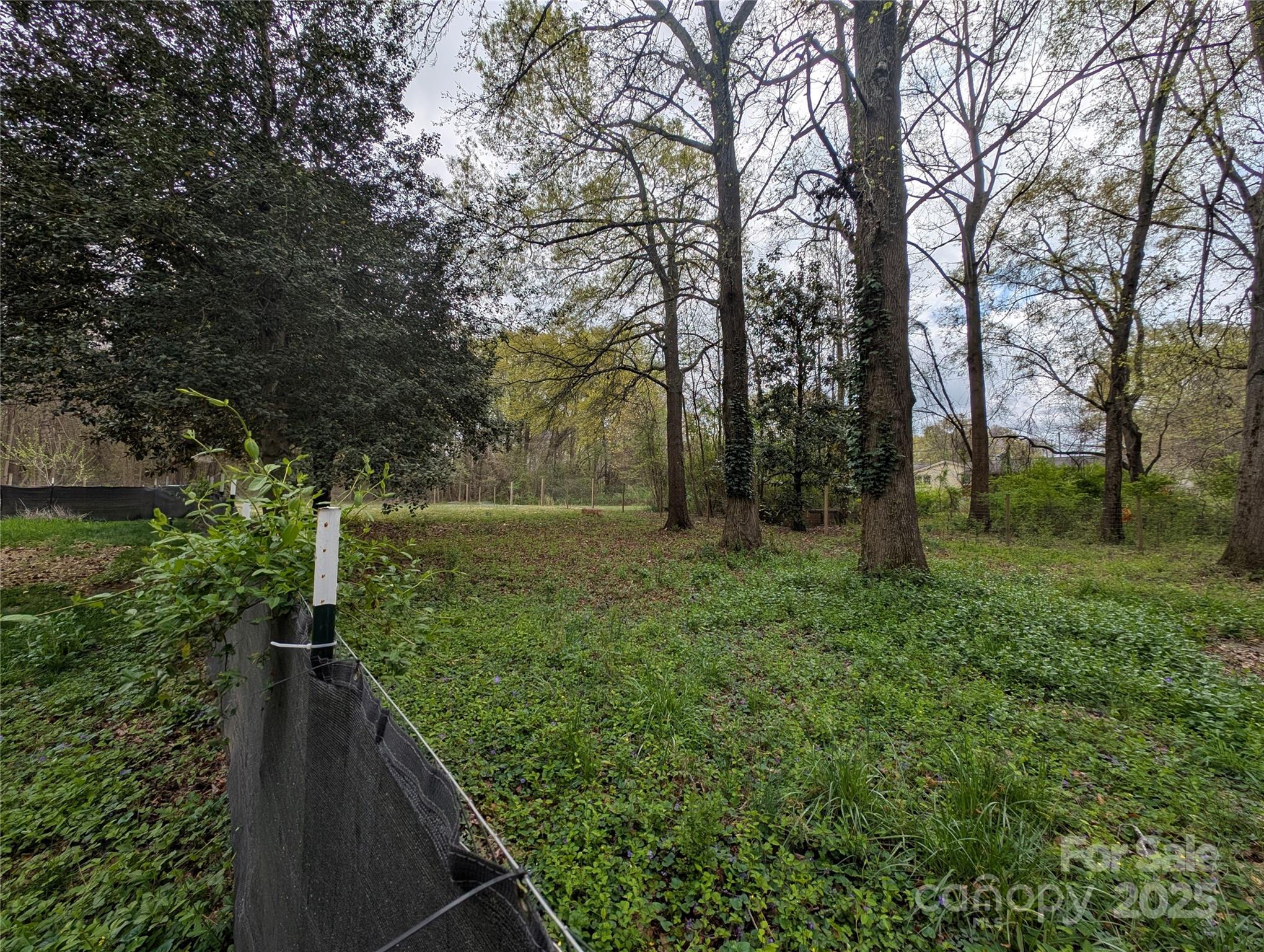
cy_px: 476
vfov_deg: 94.6
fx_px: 439
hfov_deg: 110.5
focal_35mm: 12
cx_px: 632
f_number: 1.95
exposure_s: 1/3460
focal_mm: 2.23
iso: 39
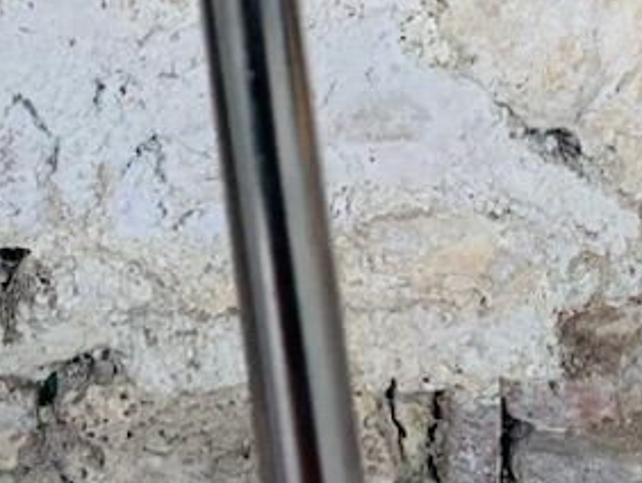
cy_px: -601
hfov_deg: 15.9
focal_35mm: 118
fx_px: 2190
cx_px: -182
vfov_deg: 11.0
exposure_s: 1/121
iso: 64
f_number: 1.8
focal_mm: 4.25
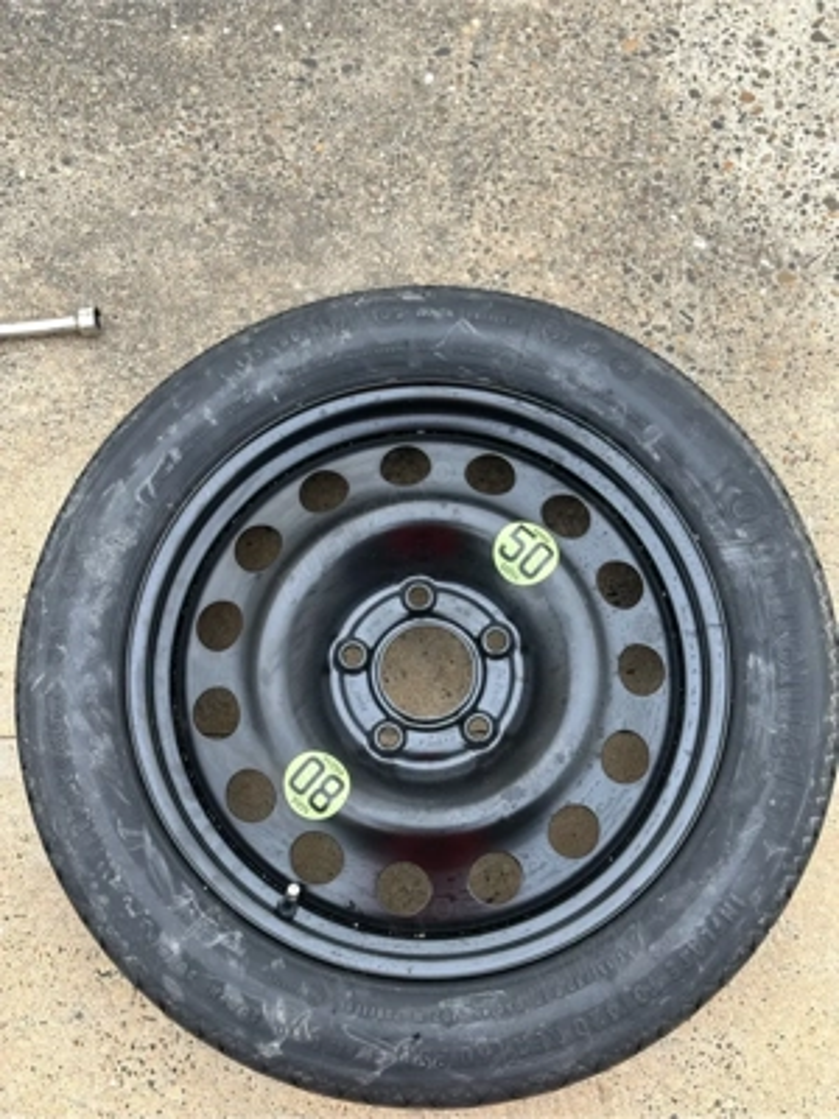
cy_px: 560
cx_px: 420
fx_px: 1551
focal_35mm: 48
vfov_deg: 39.7
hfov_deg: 30.3
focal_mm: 6.86
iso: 80
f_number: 1.78
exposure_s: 1/89
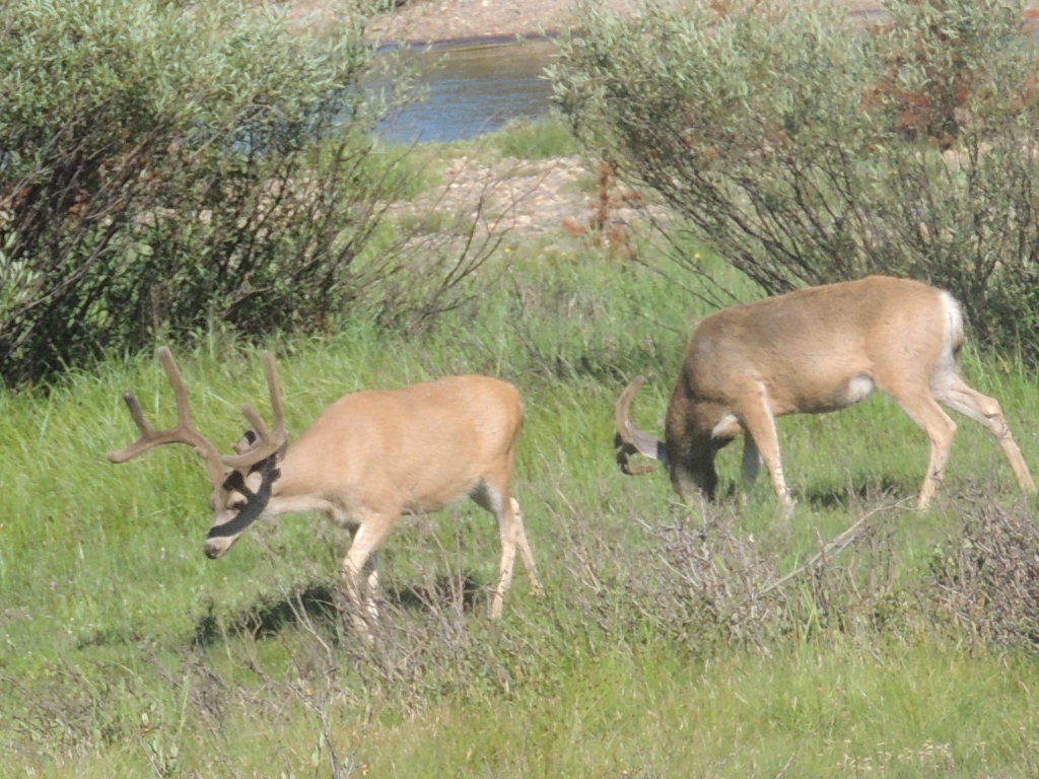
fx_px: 6003
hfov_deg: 9.9
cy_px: 390
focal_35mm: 200
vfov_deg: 7.4
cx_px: 520
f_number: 4.6
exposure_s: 1/400
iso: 100
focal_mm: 35.6
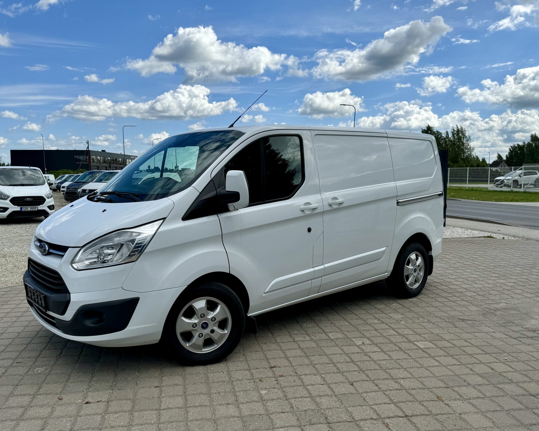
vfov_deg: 51.5
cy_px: 216
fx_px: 447
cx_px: 243
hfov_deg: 62.1
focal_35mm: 28
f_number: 1.78
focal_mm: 6.76
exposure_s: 1/5814
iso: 80
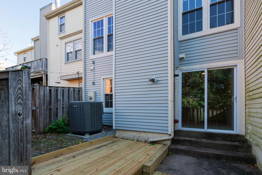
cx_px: 131
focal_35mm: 16
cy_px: 88
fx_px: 116
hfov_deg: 96.7
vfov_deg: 73.7
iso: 1250
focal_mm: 16
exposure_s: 1/400
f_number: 8
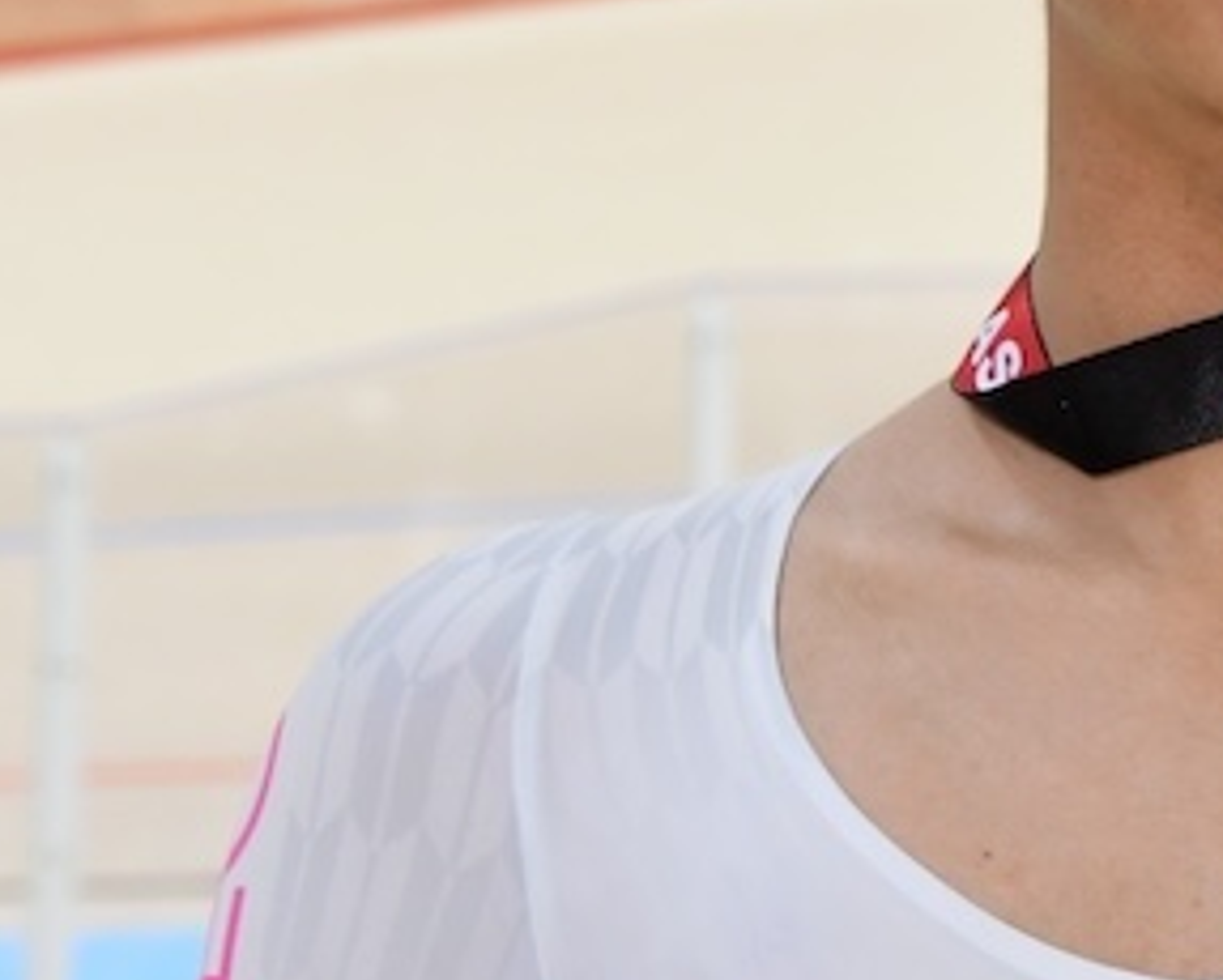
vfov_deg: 7.9
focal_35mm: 196
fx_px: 7099
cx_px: 1423
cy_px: 83
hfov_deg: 9.7
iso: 2500
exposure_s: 1/250
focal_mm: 50
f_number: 6.3
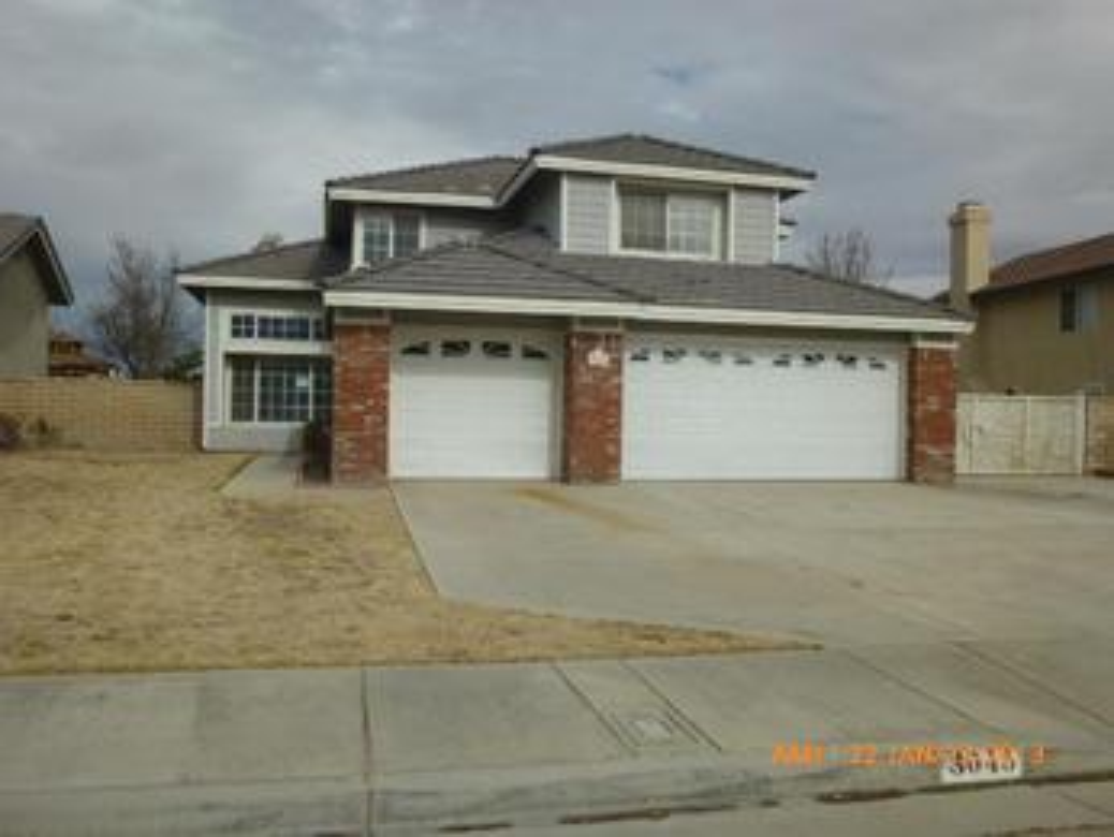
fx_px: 934
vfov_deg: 48.3
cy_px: 418
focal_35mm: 29
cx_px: 557
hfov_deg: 61.6
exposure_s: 1/320
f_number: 9
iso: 100
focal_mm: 5.2
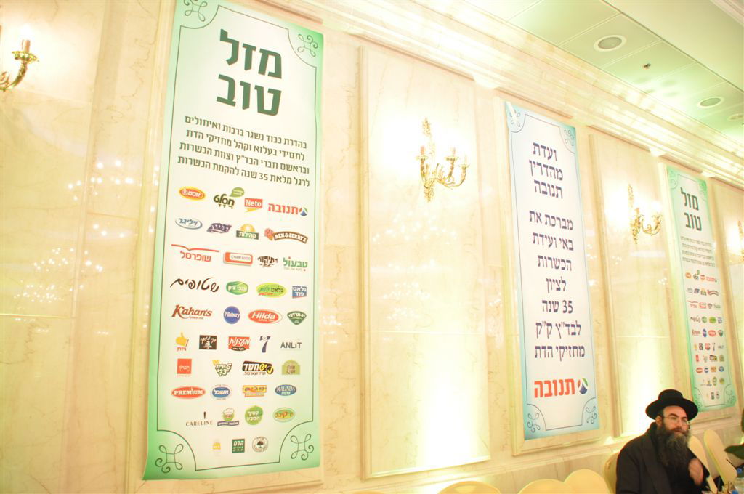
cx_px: 372
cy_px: 247
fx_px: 557
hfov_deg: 67.4
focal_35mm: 27
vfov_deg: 47.8
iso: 800
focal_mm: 18
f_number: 3.5
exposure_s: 1/40
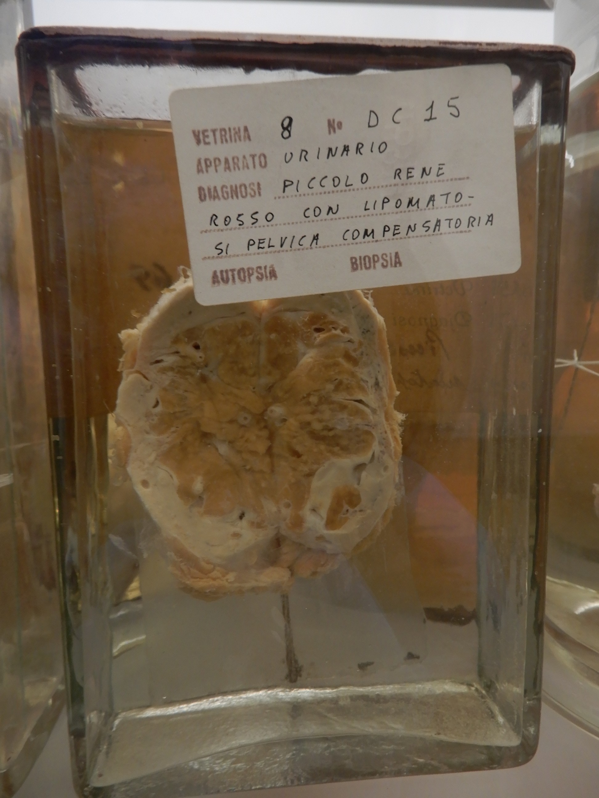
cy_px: 399
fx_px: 554
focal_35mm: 24
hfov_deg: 56.8
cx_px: 300
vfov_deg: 71.6
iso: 180
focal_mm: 4.3
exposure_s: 1/30
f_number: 3.4
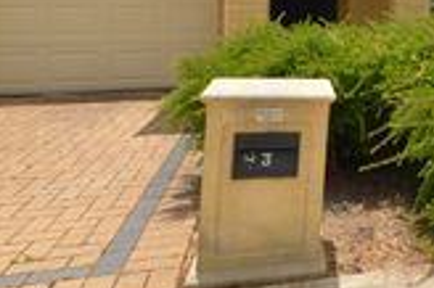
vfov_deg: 28.3
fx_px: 518
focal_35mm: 43
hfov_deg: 37.4
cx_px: 487
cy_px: -28
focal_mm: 10
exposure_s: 1/250
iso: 100
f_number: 10
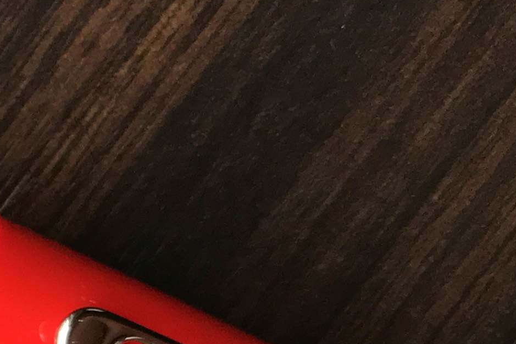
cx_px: -391
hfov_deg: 14.5
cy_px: 228
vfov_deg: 11.0
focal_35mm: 125
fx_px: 1792
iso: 32
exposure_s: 1/120
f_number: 1.8
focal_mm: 3.99
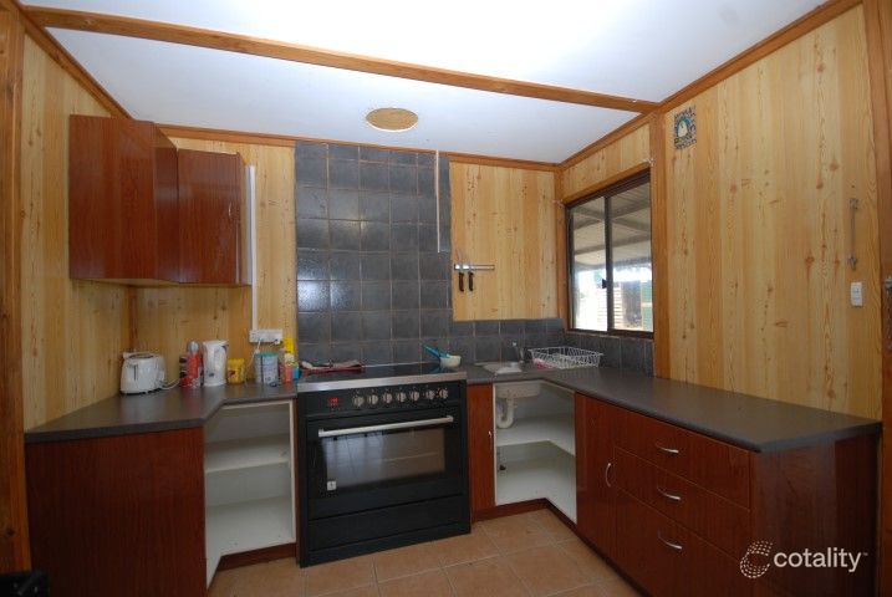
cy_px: 298
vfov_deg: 77.5
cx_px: 446
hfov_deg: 100.3
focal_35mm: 15
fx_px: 372
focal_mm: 10
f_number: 4
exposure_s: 1/60
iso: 200
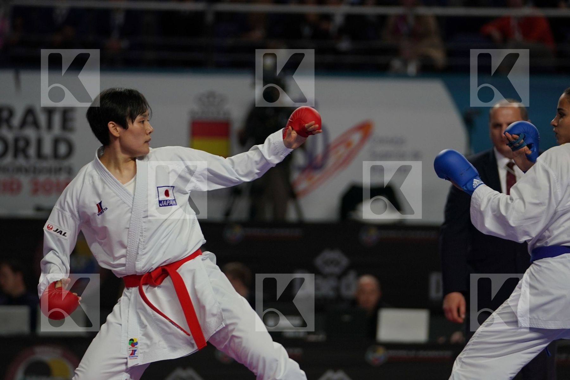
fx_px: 3847
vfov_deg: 5.7
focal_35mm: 243
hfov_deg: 8.5
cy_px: 190
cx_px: 285
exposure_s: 1/1000
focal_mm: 162
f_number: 2.8
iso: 640
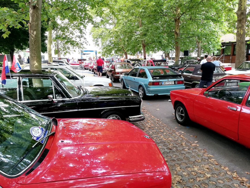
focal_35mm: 27
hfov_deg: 65.3
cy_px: 94
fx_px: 195
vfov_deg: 51.4
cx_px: 125
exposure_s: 1/100
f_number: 2.2
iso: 80
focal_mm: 3.81
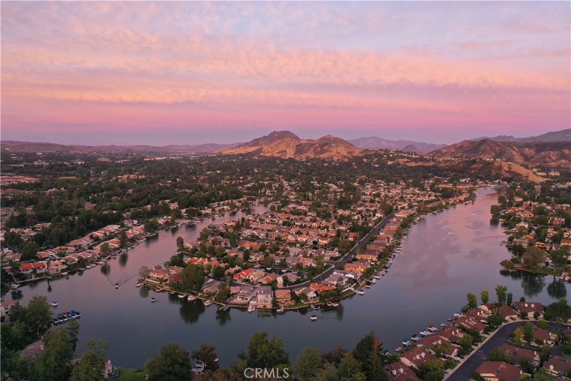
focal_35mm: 28
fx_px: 444
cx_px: 286
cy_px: 190
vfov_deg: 46.4
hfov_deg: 65.5
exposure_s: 1/40
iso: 100
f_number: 3.2
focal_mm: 10.26
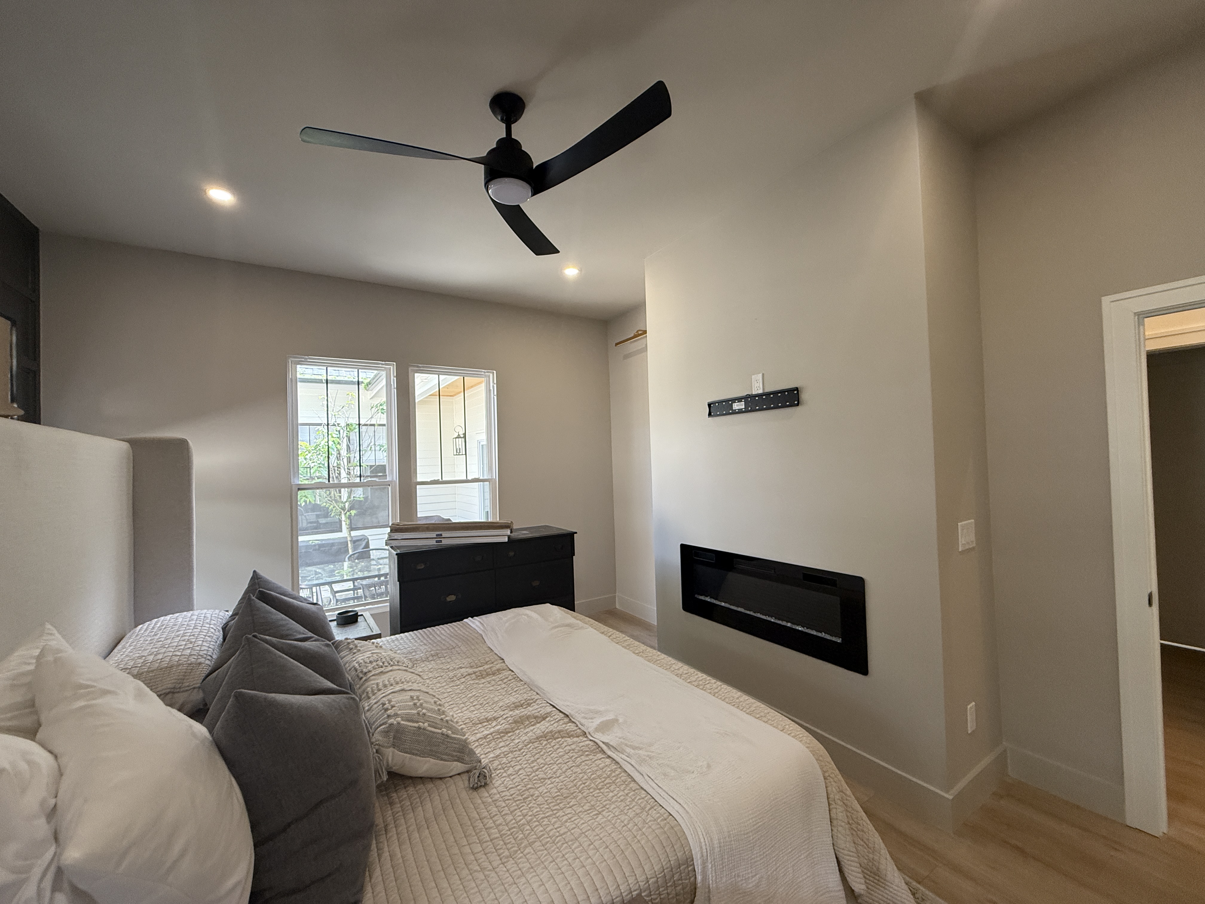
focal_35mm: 14
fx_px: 487
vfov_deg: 85.7
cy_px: 452
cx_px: 602
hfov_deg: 102.1
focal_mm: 2.22
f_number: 2.2
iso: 200
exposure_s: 1/120
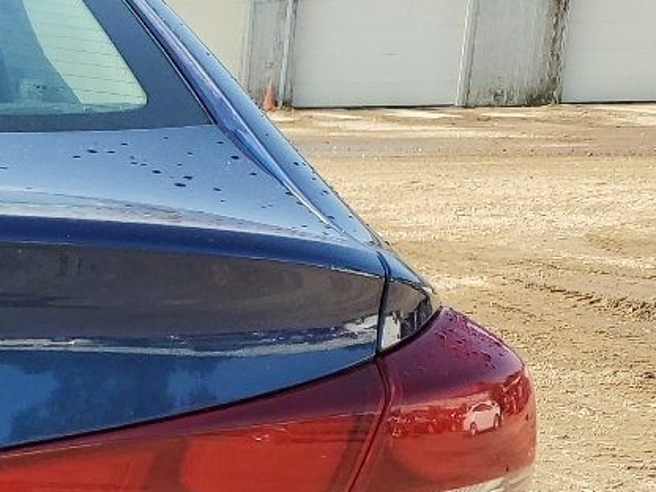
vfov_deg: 14.2
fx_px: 1895
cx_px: -536
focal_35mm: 100
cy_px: 626
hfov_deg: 16.4
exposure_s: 1/1250
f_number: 1.5
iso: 50
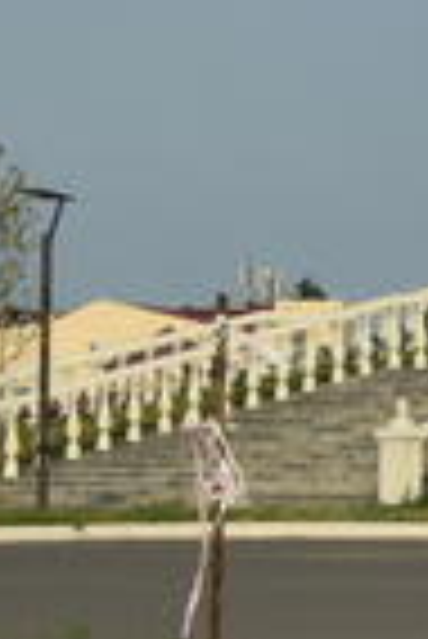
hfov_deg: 5.3
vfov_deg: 9.2
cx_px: 1906
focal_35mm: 220
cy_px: -108
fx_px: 3914
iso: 100
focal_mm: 24
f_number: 9
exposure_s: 1/320
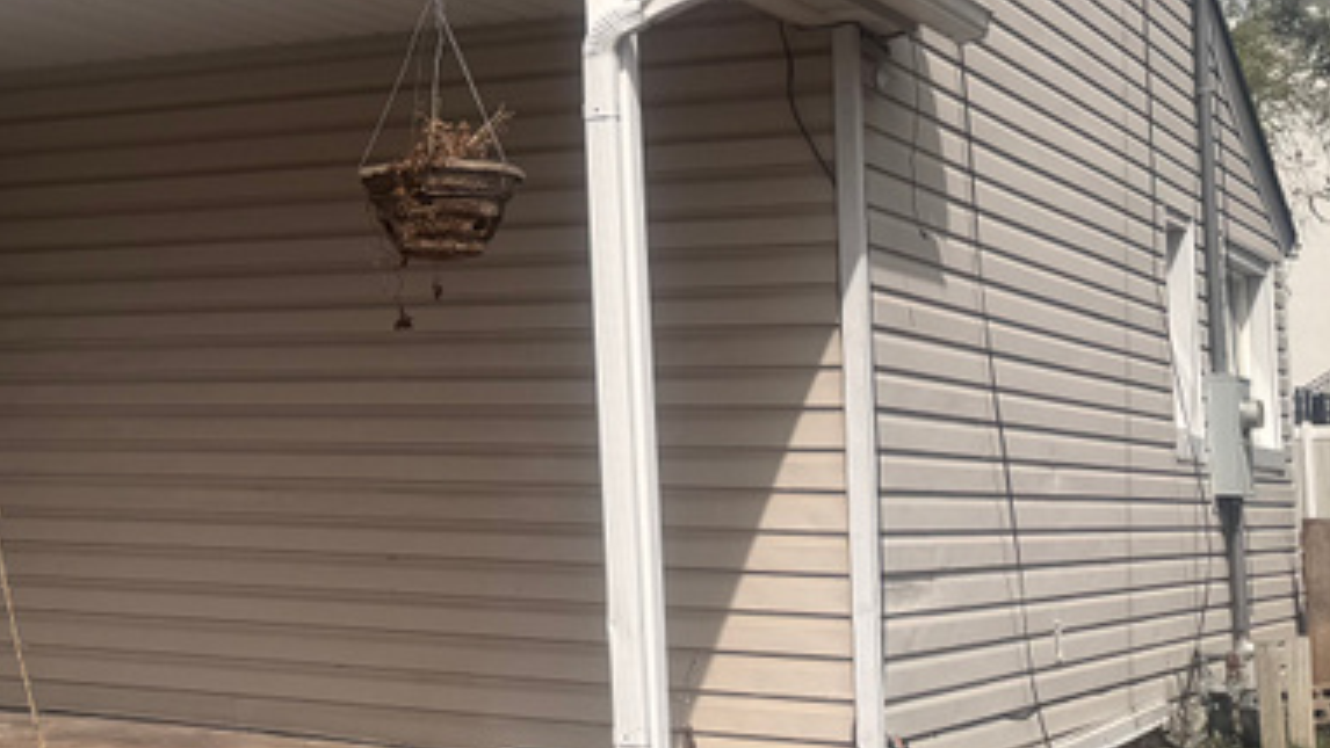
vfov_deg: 17.1
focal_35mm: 70
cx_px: -59
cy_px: 115
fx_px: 2469
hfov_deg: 28.0
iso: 80
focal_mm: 6.76
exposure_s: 1/8130
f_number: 1.78
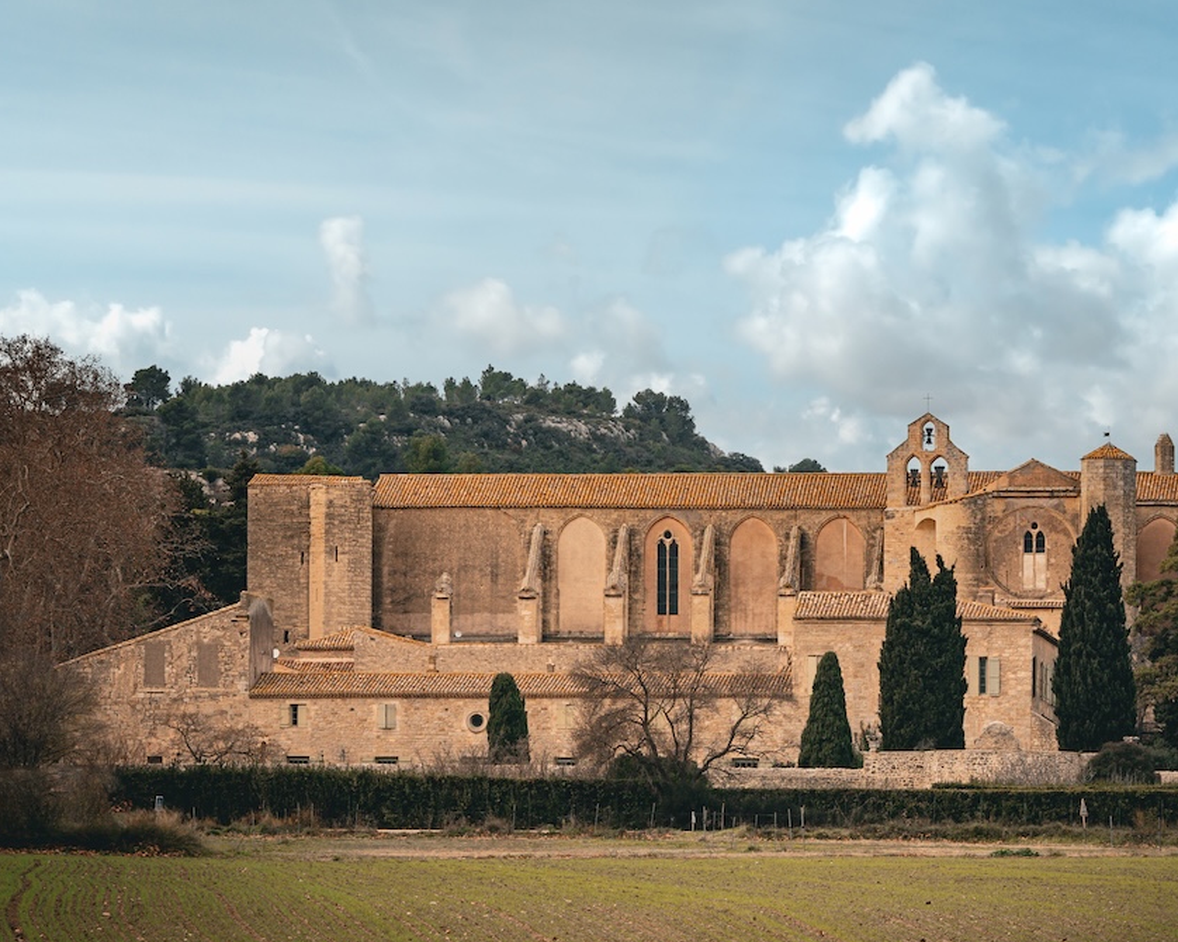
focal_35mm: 254
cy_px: 558
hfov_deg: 7.6
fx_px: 8853
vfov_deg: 6.1
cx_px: 717
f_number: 13
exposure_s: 1/160
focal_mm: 189
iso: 500
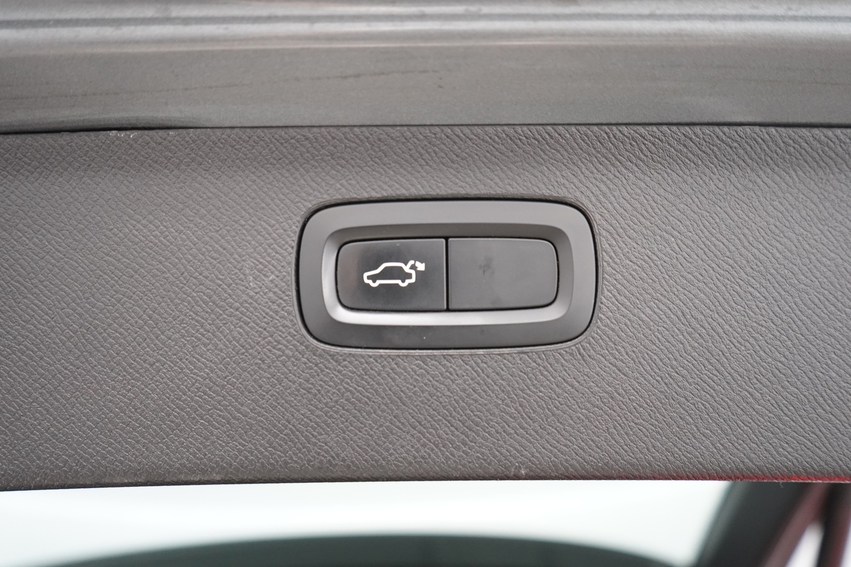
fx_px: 685
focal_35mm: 29
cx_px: 426
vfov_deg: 45.0
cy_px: 284
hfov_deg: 63.7
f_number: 4
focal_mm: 29
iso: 4000
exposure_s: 1/60
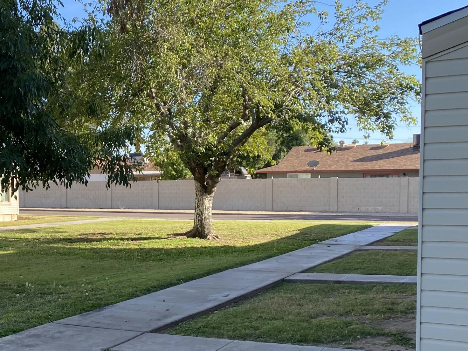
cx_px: 60
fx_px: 717
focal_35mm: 53
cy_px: 225
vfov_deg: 27.4
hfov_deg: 34.5
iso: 32
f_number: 1.8
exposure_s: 1/833
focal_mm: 4.25
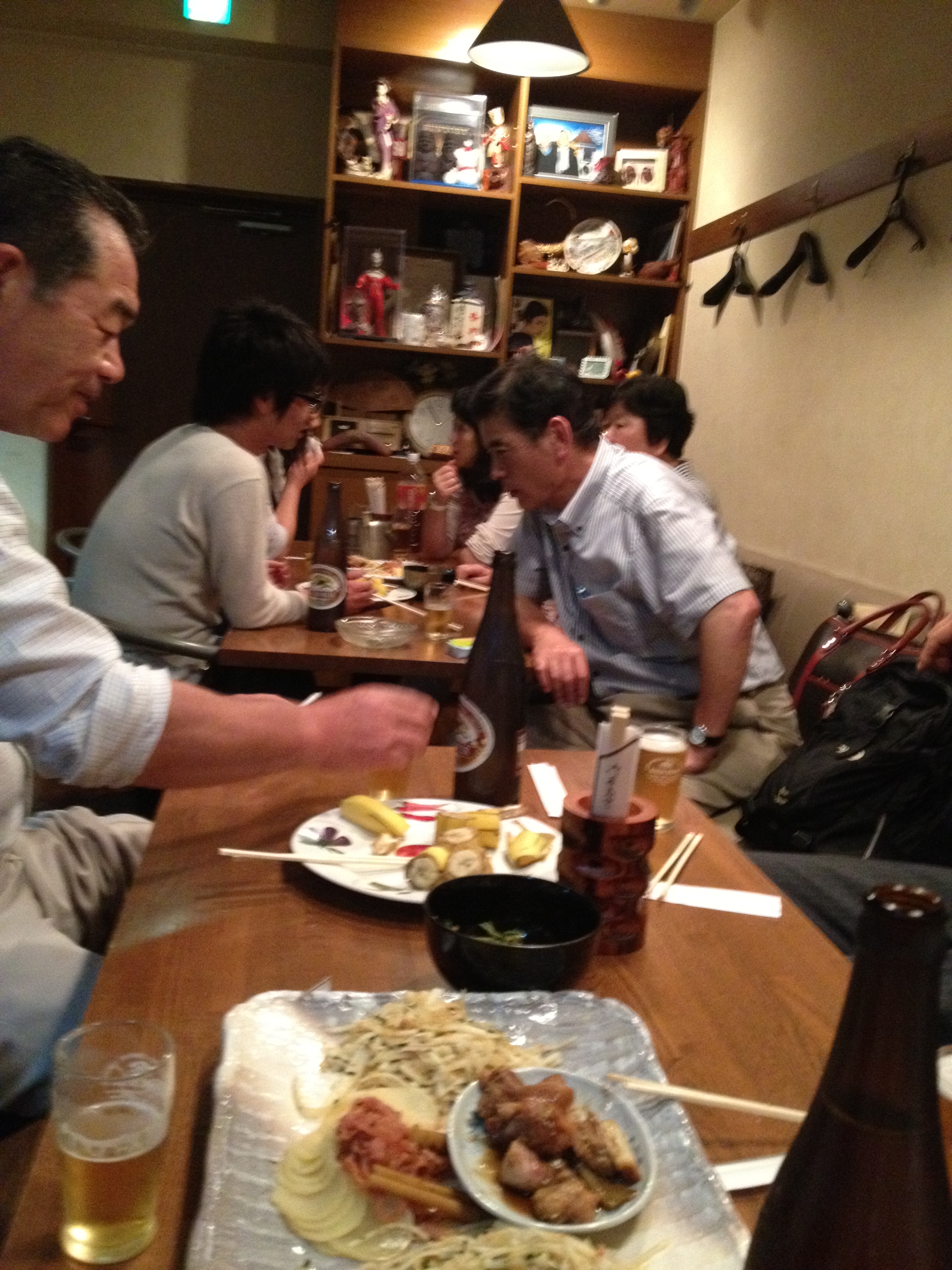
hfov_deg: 40.7
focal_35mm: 35
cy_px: 635
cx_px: 476
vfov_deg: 52.6
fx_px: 1283
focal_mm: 4.28
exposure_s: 1/15
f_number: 2.4
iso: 500
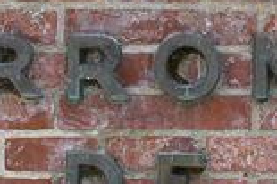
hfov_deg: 6.0
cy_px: -29
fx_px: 2606
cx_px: 407
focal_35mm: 339
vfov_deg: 4.0
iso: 64
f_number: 6.3
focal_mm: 50
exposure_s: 1/160
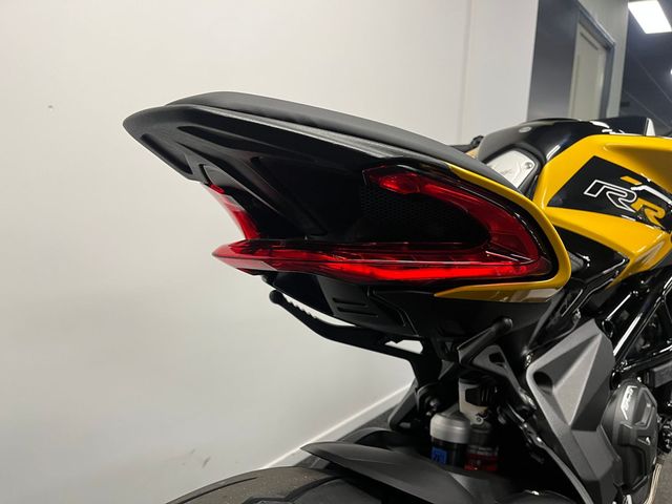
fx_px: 505
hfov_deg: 67.3
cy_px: 252
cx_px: 336
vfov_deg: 53.1
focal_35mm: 26
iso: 80
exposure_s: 1/50
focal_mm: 5.1
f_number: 1.6
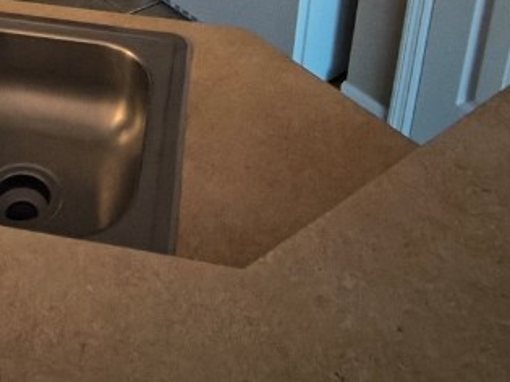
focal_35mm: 39
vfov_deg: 26.2
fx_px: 574
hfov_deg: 43.7
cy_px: -201
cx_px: 52
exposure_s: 1/30
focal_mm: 2.13
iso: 2360
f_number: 2.2
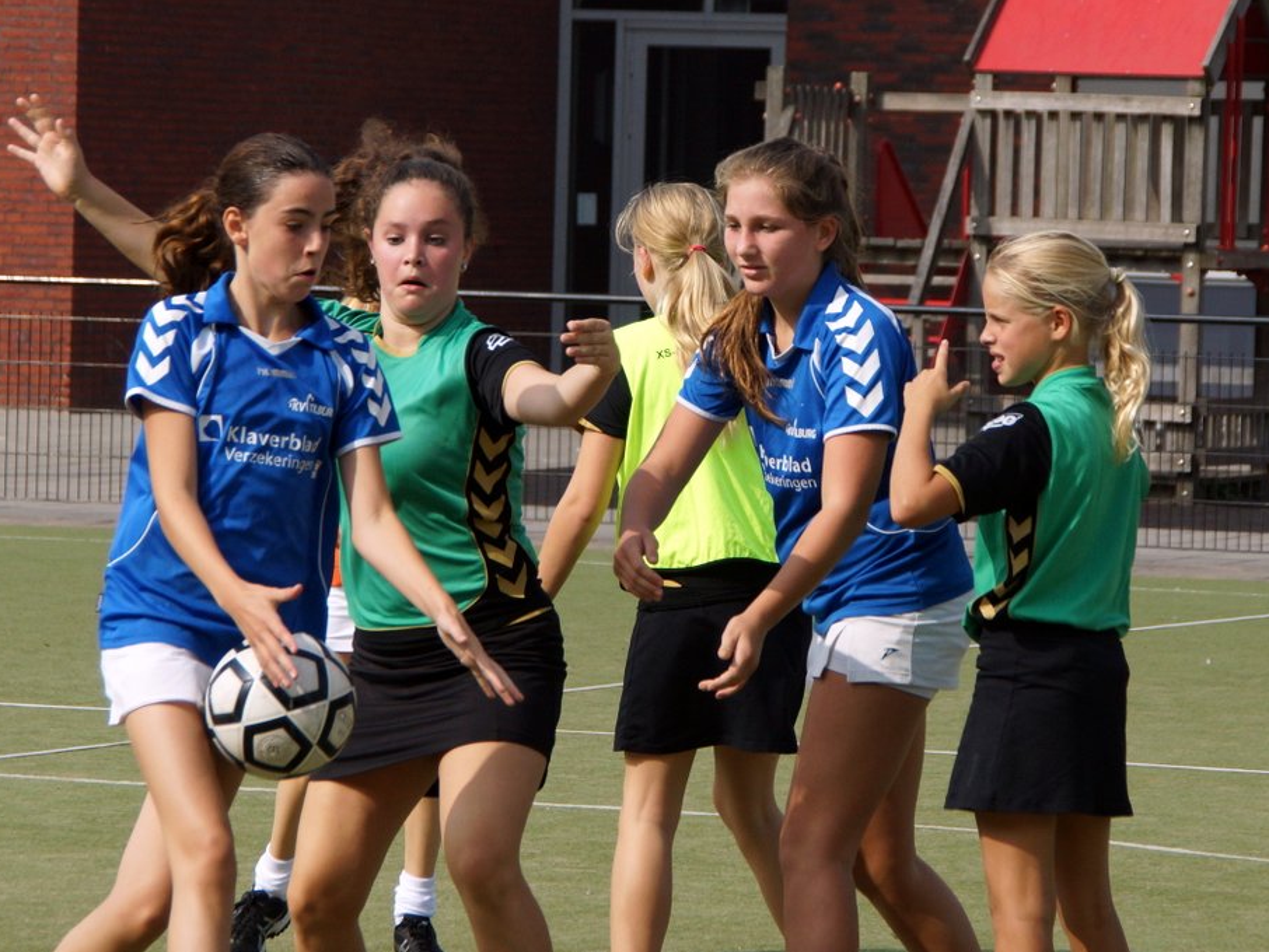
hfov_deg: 12.1
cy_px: 477
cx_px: 588
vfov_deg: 9.1
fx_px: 5977
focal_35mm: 163
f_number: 6.3
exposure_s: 1/2000
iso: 400
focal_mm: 100
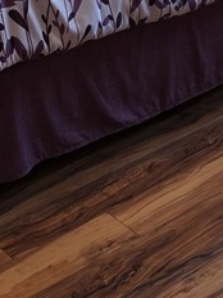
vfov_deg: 15.6
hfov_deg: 13.8
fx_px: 919
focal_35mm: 107
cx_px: 138
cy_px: -250
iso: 32
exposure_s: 1/120
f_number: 1.4
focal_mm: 6.5
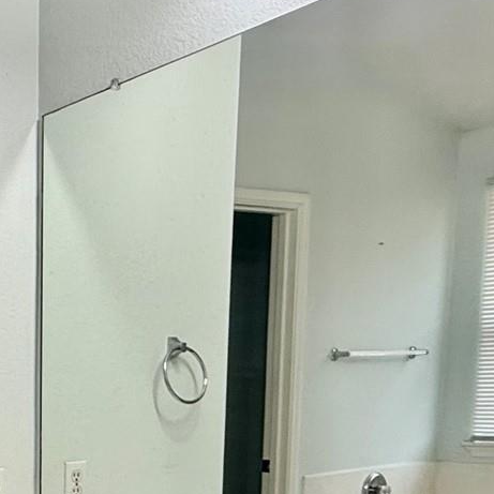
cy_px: 517
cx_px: -207
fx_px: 888
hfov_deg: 25.2
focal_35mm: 55
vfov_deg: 28.7
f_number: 2.2
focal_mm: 2.22
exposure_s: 1/120
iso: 125
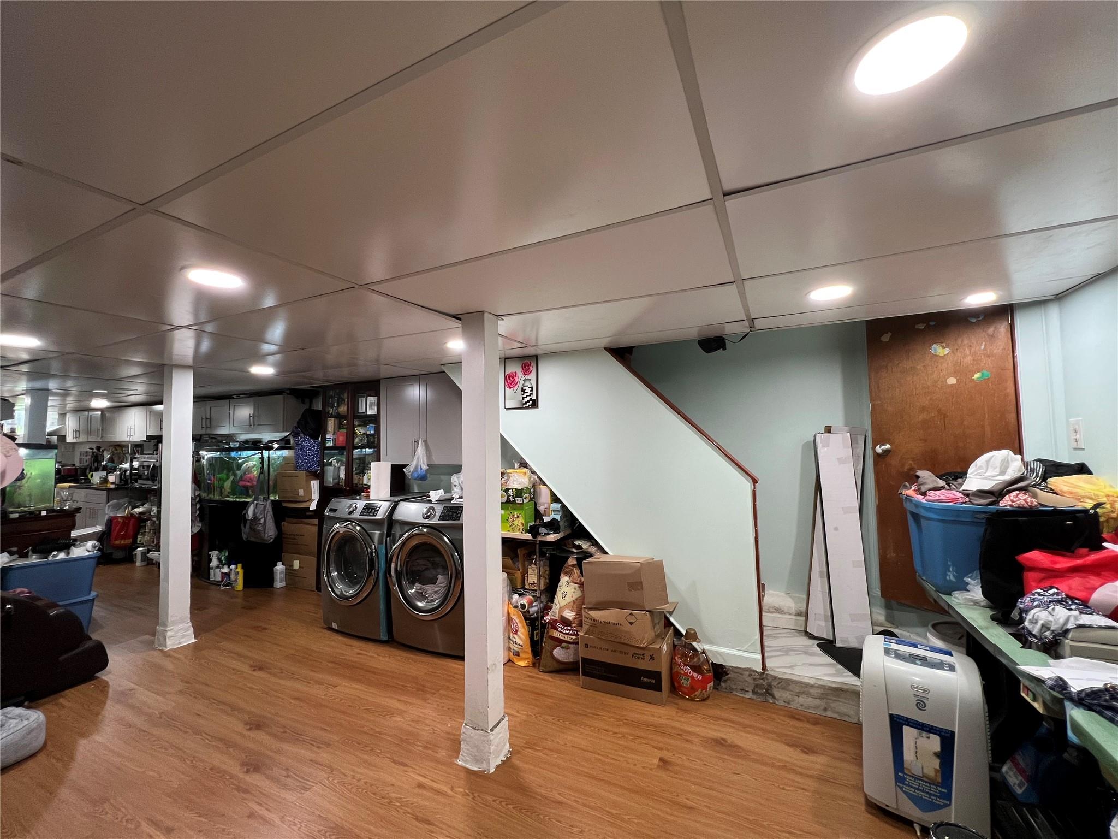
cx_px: 559
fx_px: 420
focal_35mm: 13
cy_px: 420
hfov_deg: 106.2
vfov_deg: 89.9
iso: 125
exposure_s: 1/60
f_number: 1.8
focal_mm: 1.57
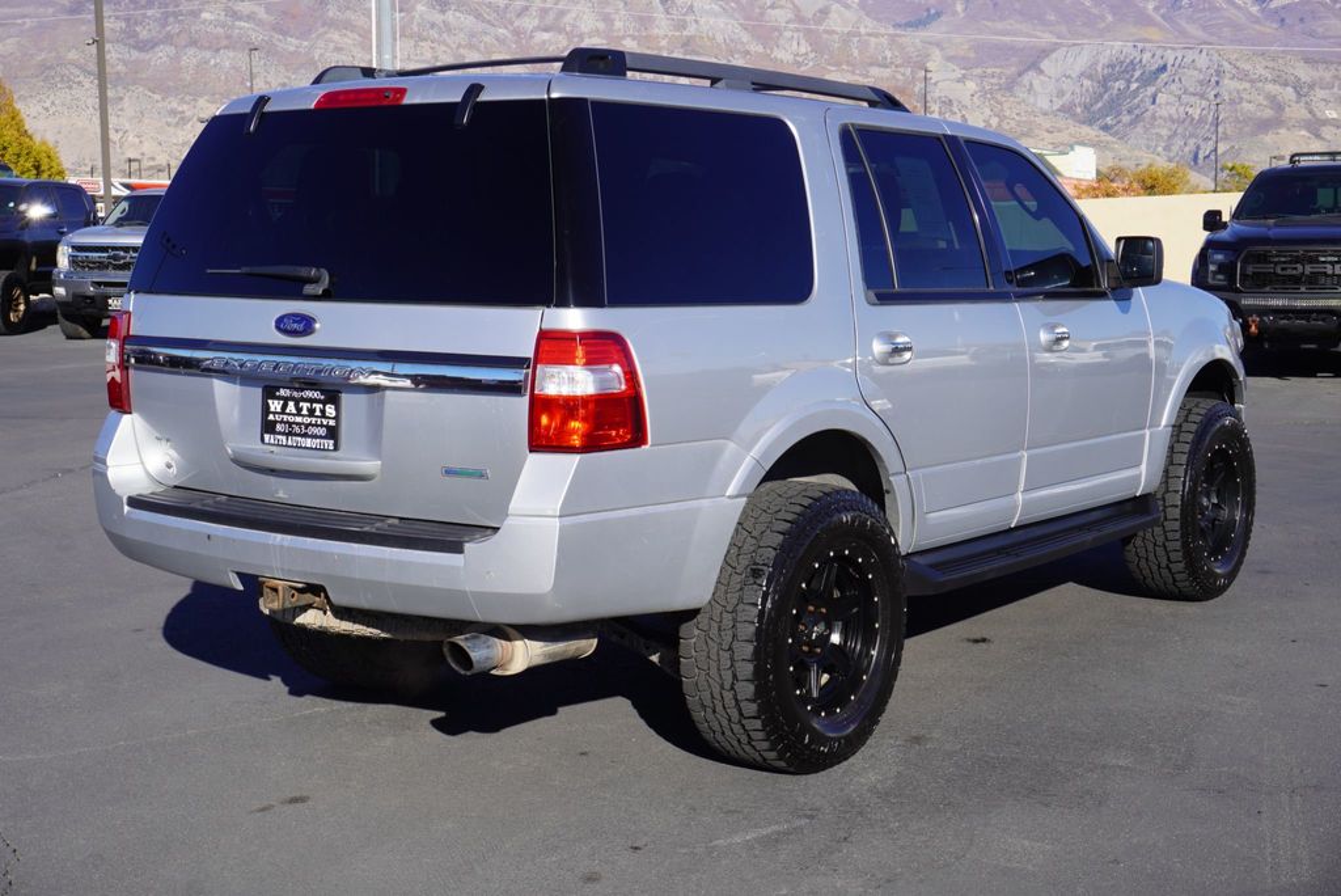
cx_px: 670
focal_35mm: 50
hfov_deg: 39.9
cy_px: 448
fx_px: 1845
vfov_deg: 27.3
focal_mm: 33
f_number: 11
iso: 100
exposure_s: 1/125
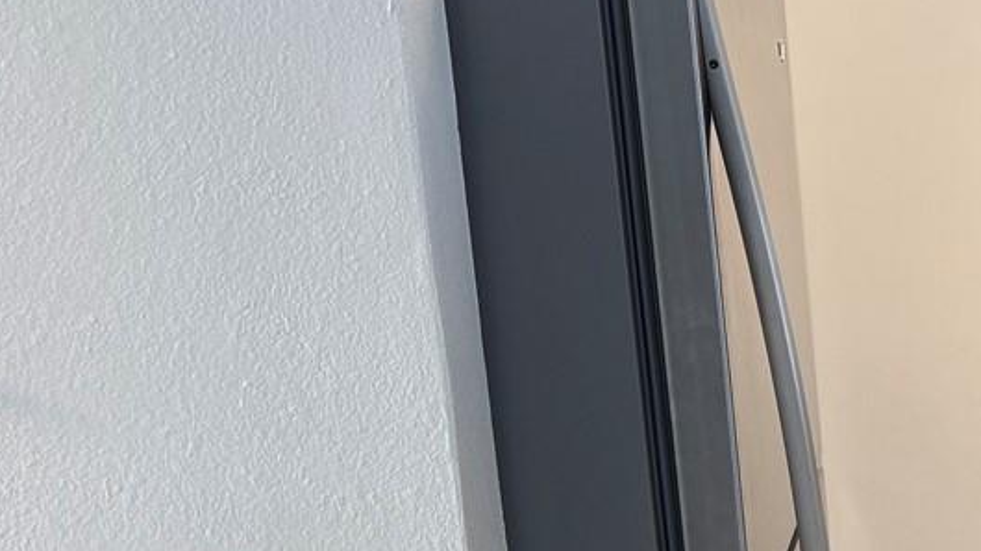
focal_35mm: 79
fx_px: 2055
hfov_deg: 22.2
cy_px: 525
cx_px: 1468
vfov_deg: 15.1
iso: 160
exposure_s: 1/60
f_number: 1.78
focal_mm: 6.76
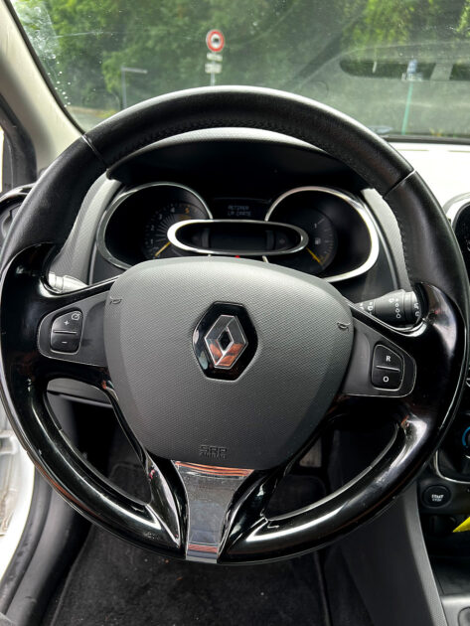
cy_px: 313
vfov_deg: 67.3
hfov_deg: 53.1
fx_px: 470
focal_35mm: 26
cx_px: 235
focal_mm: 5.7
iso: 40
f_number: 1.5
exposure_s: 1/183
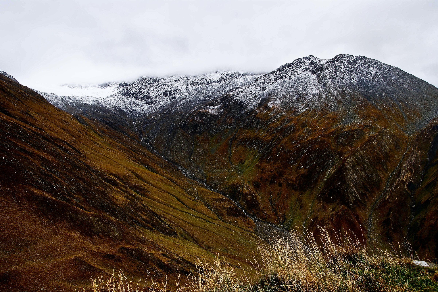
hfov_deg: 70.5
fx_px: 310
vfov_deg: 50.3
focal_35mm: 26
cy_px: 146
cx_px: 219
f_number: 6.3
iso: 100
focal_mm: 17
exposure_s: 1/40
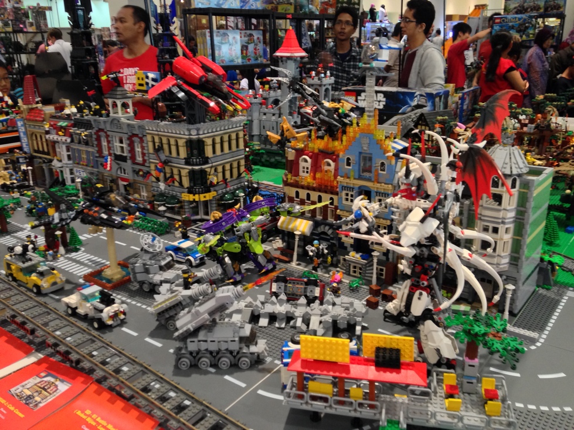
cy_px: 215
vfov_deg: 42.9
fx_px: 547
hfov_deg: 55.4
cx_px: 287
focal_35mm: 33
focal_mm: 4.12
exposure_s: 1/20
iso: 200
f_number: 2.4
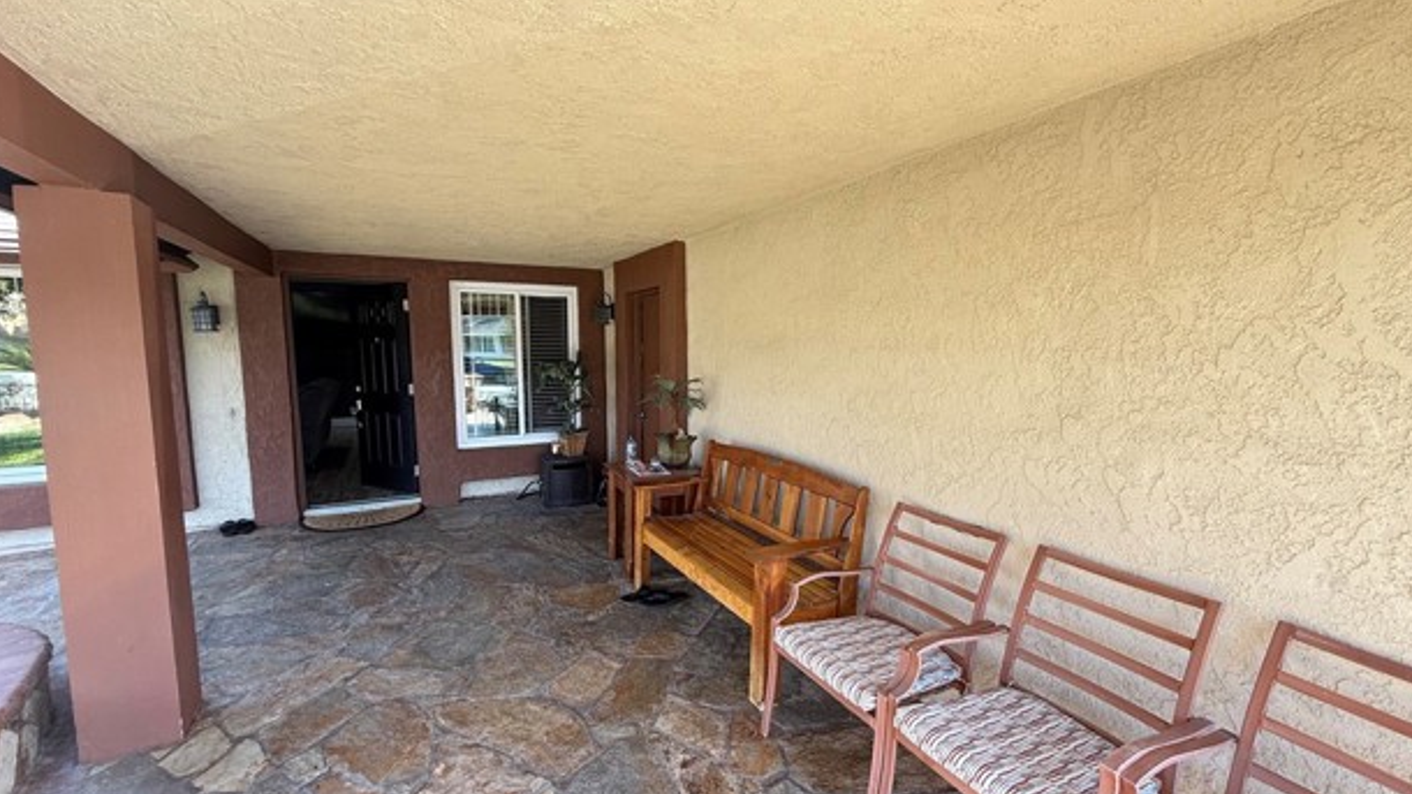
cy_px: 412
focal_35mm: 16
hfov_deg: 99.3
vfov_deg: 67.0
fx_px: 599
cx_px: 727
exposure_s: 1/99
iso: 50
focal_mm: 2.22
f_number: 2.2
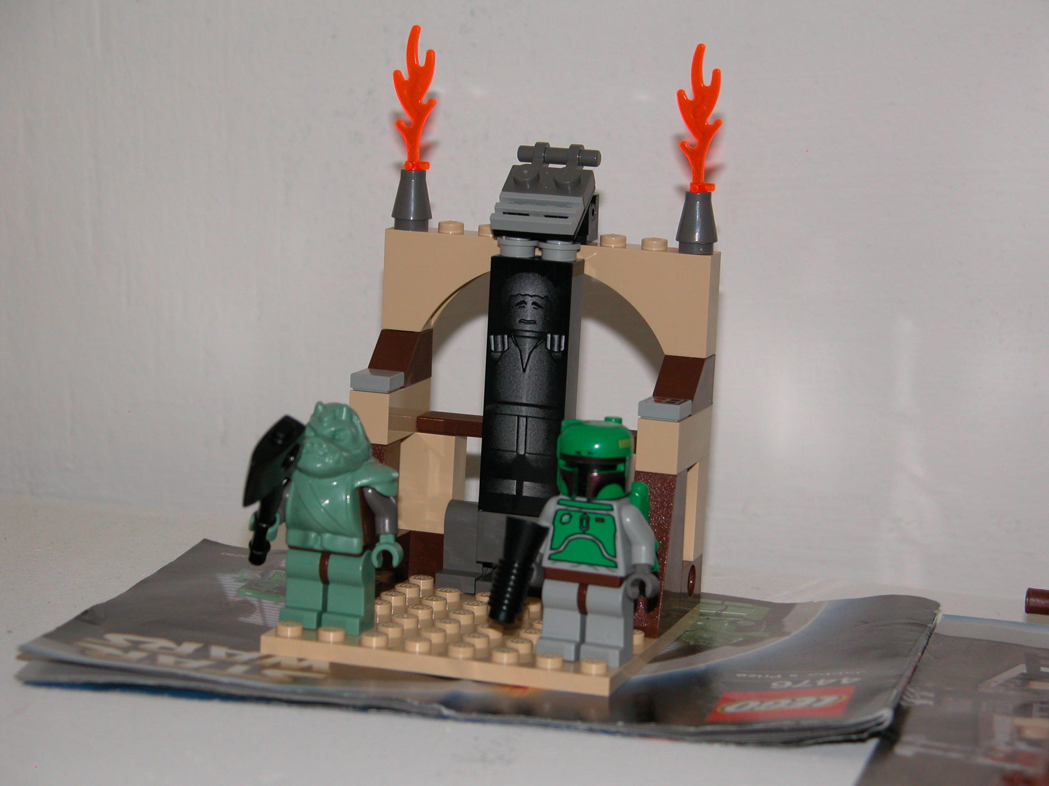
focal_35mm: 106
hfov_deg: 18.5
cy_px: 393
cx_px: 524
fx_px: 3212
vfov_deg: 14.0
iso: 100
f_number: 3.7
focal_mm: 27.3
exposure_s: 1/125
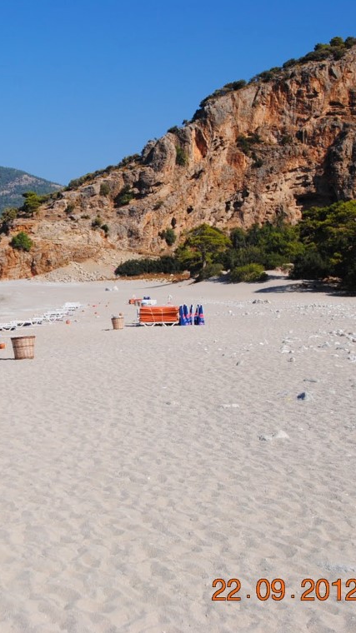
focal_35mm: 57
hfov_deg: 20.8
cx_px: 61
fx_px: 957
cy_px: 318
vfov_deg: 36.6
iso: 100
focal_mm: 24
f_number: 9
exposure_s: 1/320
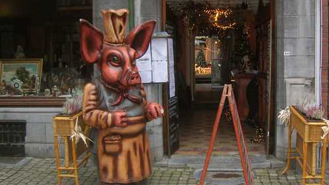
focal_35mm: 45
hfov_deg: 45.2
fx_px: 393
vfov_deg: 26.6
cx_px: 199
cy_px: 82
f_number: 2.9
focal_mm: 5.7
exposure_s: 1/60.1
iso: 110
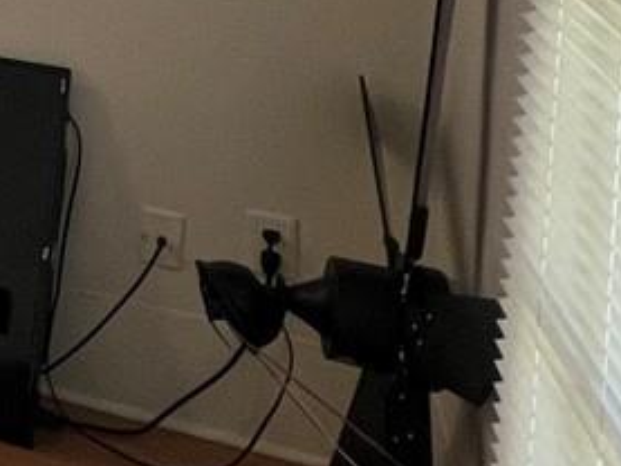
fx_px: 1346
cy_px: -246
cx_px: -827
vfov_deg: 17.5
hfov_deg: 15.5
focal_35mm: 75
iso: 125
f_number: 1.8
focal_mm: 1.57
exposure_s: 1/60
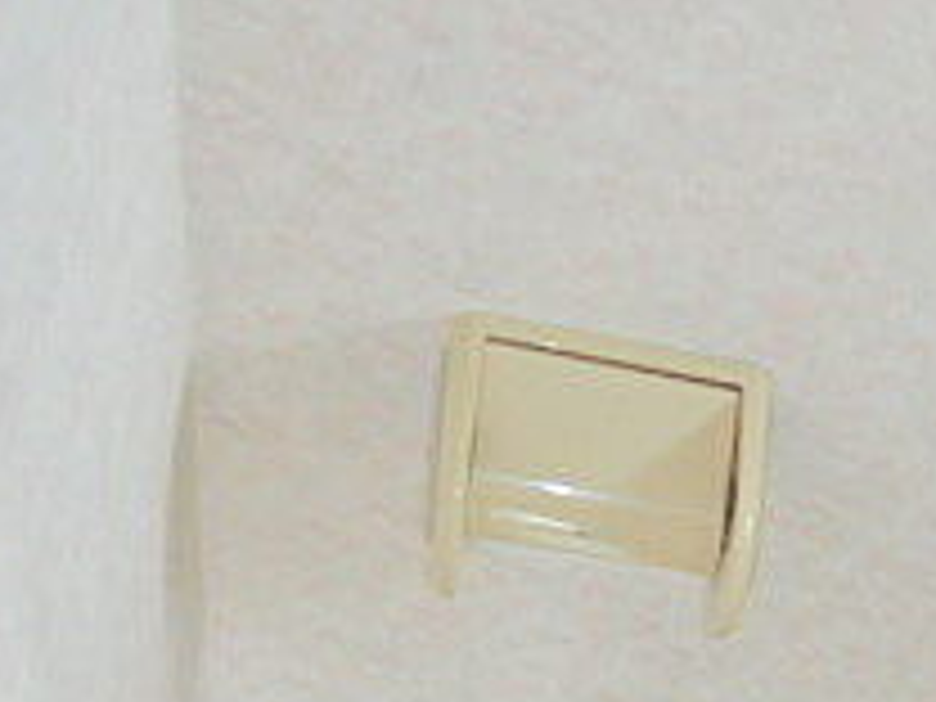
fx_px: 2001
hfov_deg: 23.1
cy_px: 932
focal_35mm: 74
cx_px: 1246
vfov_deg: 18.4
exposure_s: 1/40
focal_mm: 4.3
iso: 125
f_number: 2.8
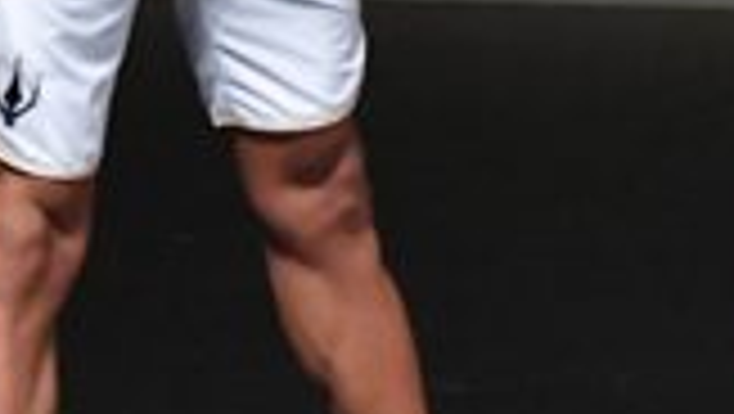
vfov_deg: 0.8
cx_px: -907
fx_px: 29101
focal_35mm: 1494
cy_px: -122
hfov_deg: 1.4
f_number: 5.6
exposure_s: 1/400
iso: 5000
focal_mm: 200
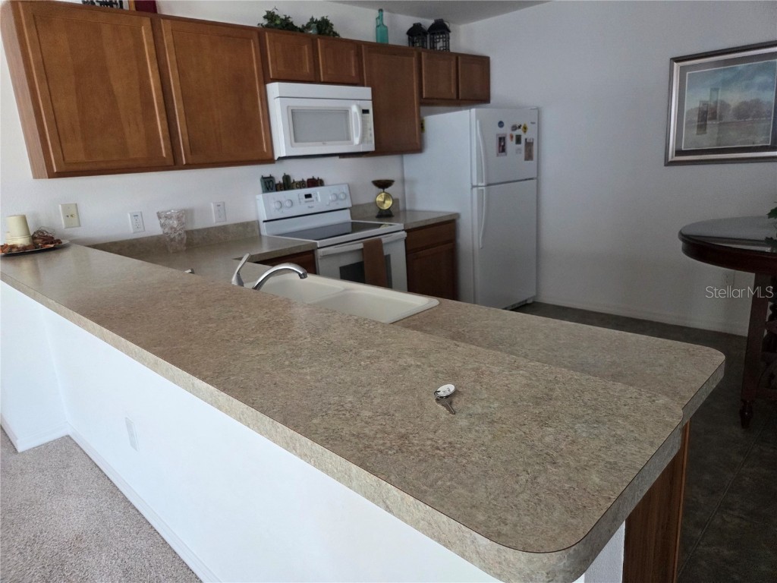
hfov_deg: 73.9
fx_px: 516
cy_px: 292
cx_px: 388
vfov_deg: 58.9
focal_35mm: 23
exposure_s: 1/120
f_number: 1.8
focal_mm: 5.4
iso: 640
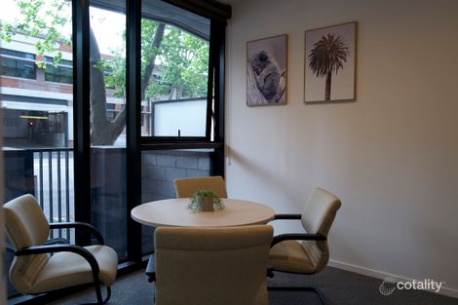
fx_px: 356
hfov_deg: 65.5
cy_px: 152
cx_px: 229
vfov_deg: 46.4
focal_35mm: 28
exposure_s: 1/50
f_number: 2.8
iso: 200
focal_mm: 28
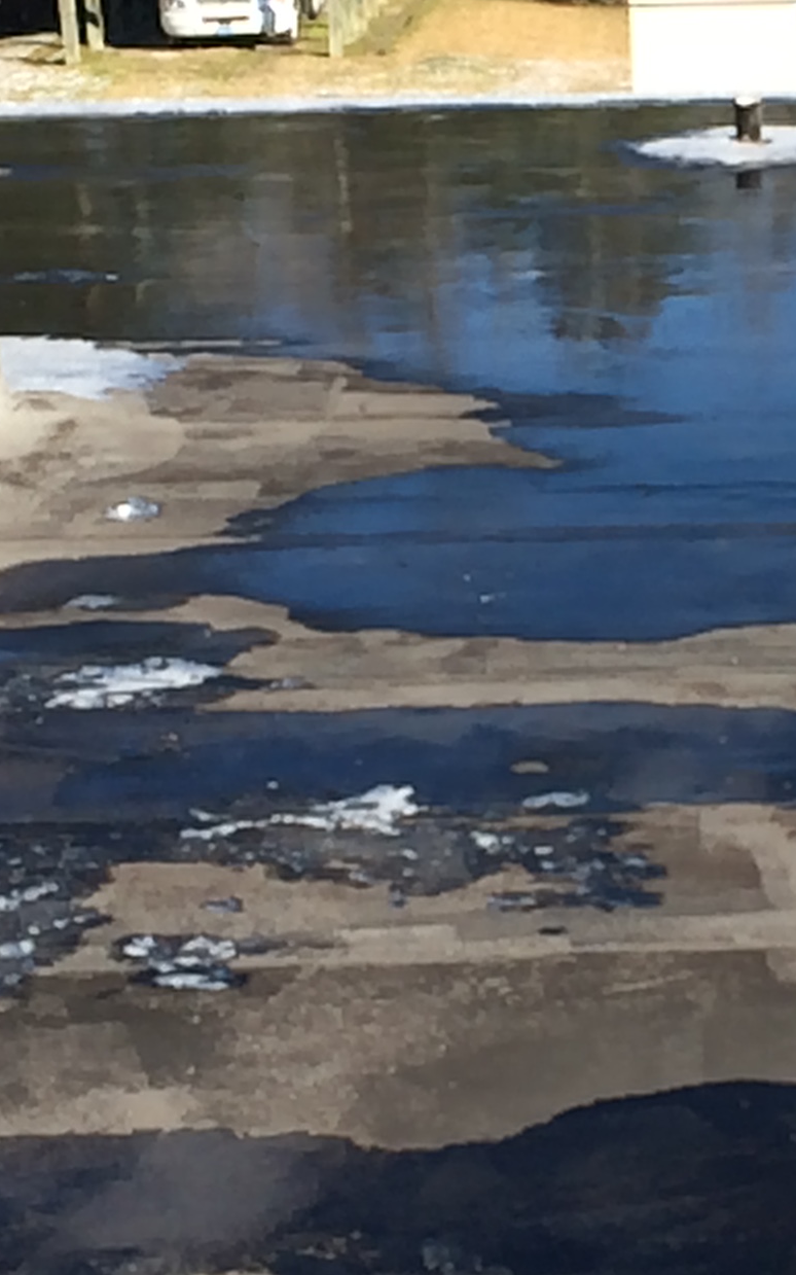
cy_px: 576
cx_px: 816
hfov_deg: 15.8
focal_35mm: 81
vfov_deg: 25.5
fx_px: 2812
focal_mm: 4.15
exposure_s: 1/1117
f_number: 2.2
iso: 32
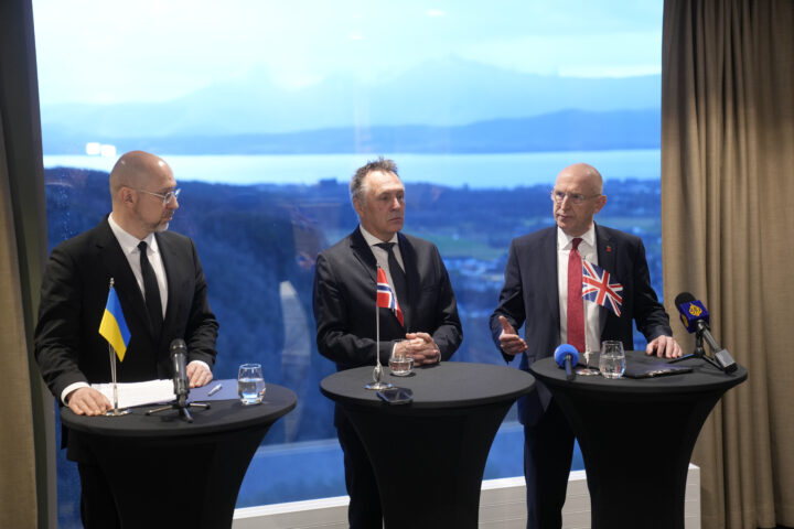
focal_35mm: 64
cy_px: 264
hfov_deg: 31.4
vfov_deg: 21.2
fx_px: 1411
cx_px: 397
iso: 1600
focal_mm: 64
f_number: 2.8
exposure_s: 1/160
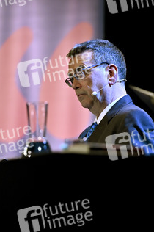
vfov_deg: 8.1
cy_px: 106
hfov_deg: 5.4
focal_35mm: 253
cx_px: 76
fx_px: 1627
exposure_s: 1/200
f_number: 2.8
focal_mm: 200
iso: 1000
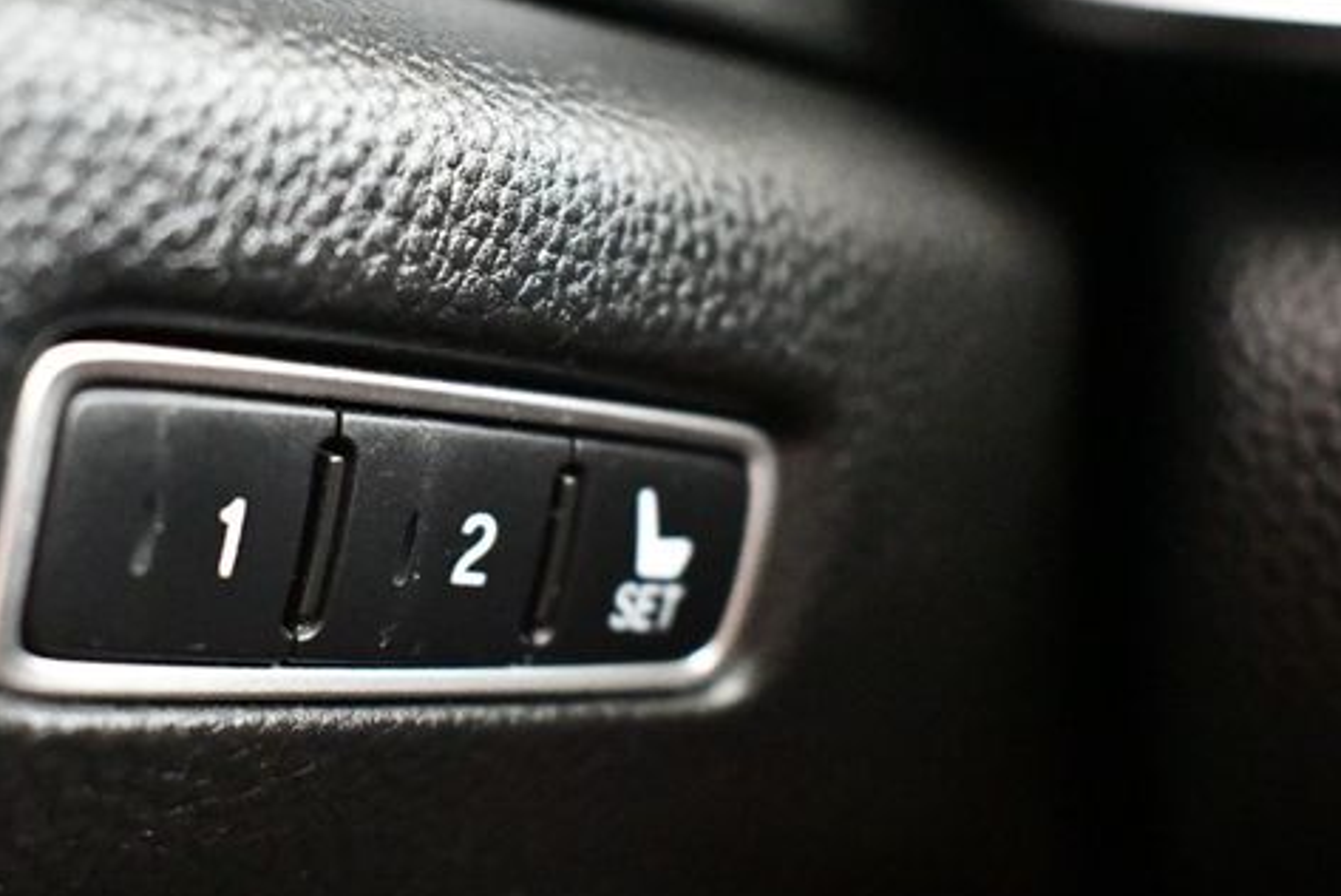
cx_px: 442
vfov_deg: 20.9
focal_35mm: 65
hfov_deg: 30.7
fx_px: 2423
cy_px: 479
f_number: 4
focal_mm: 24
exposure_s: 1/60
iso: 12800
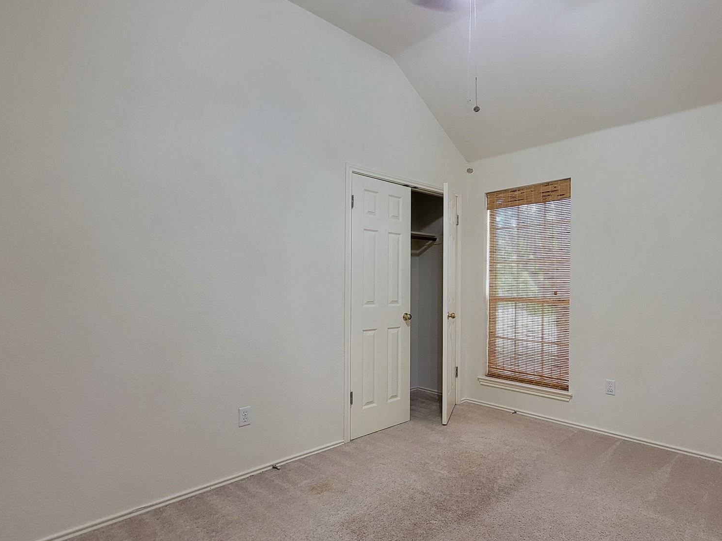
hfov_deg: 86.0
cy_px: 280
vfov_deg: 71.6
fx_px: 375
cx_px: 451
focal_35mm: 18
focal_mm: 2.2
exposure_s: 1/40
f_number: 2.2
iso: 320
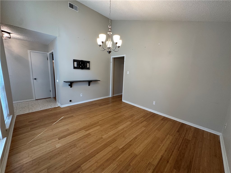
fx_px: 93
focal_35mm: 14
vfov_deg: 85.7
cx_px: 116
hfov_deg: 102.1
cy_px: 86
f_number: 2.2
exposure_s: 1/120
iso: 250
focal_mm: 2.22
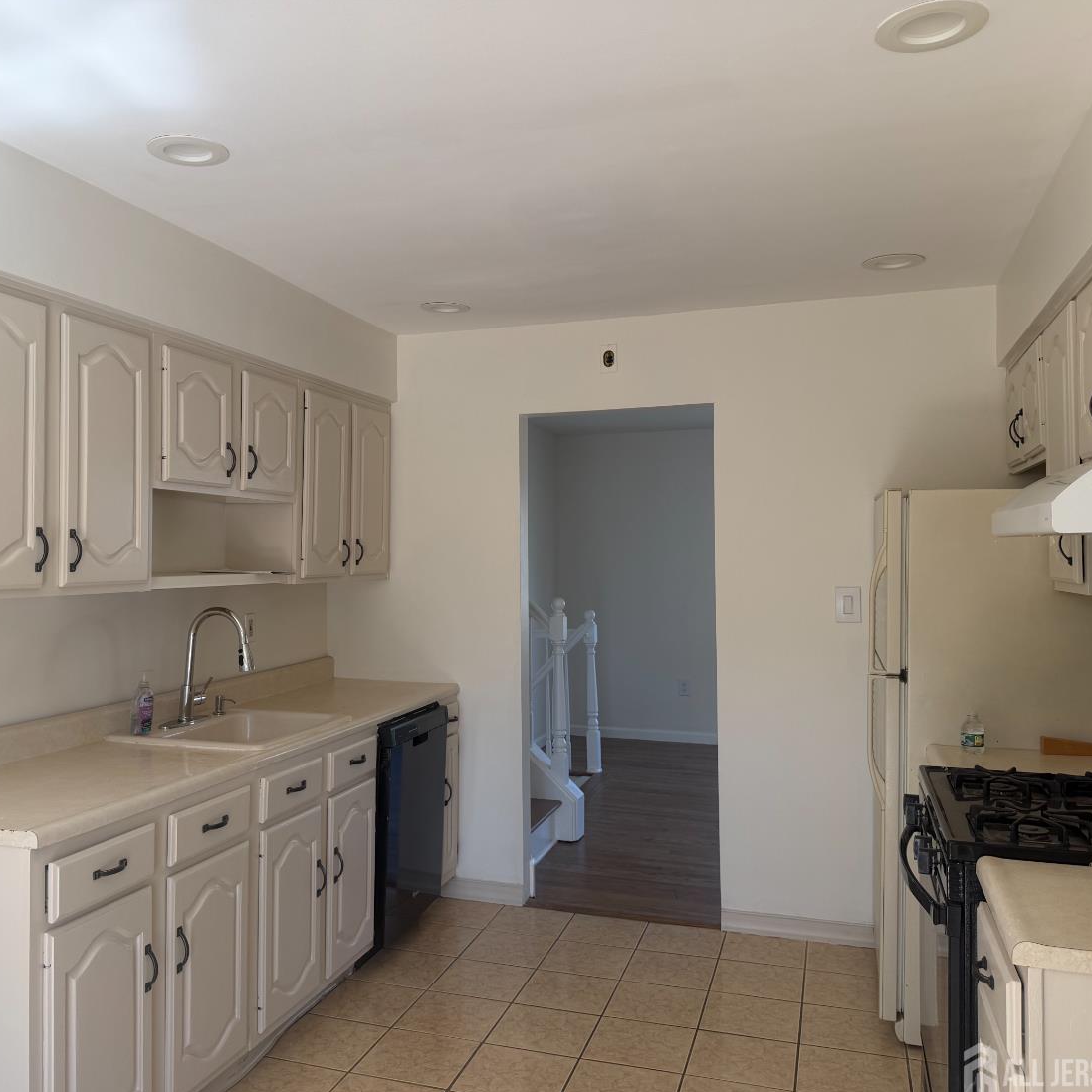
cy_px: 556
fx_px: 1035
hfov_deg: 55.4
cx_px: 463
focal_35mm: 29
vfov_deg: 55.6
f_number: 1.78
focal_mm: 6.76
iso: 64
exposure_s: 1/186
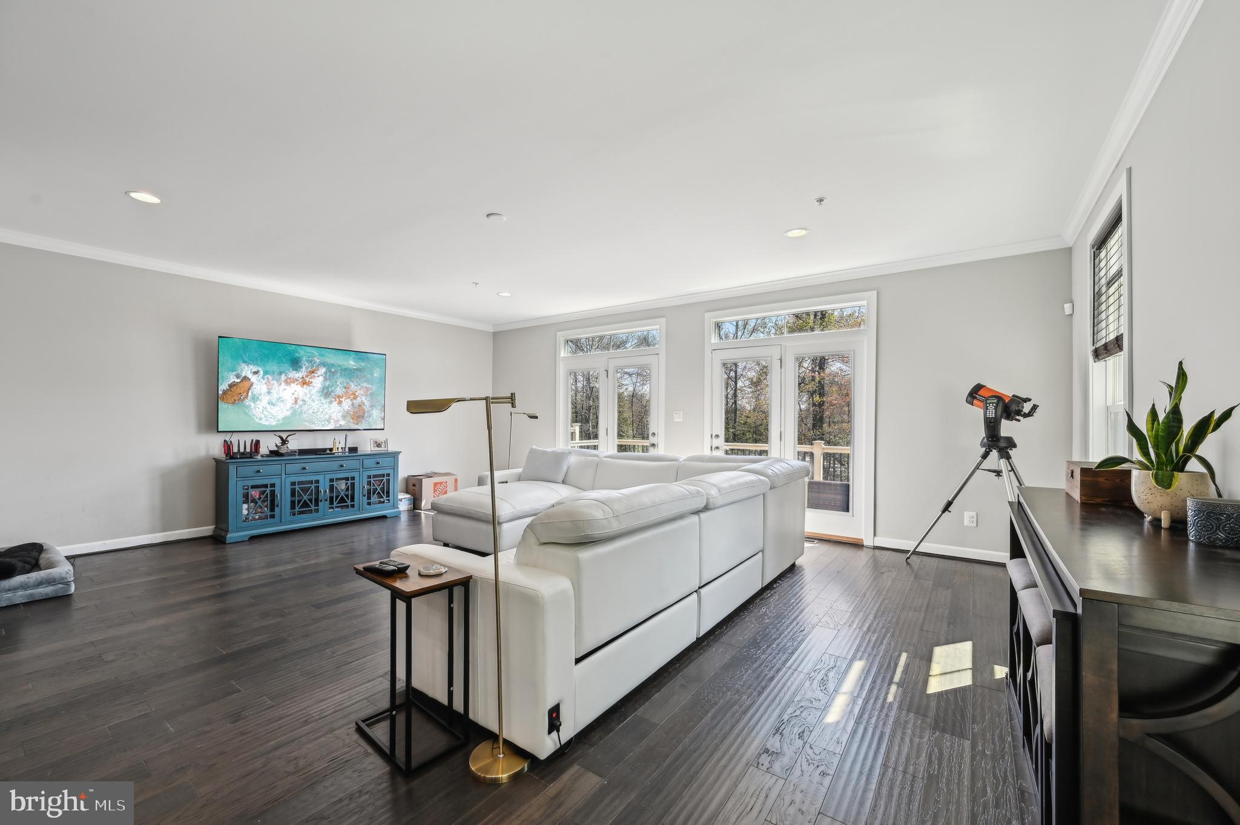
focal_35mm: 14
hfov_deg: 104.3
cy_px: 412
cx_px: 620
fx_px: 482
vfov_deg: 81.1
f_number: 8
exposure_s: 1/50
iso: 100
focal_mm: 14
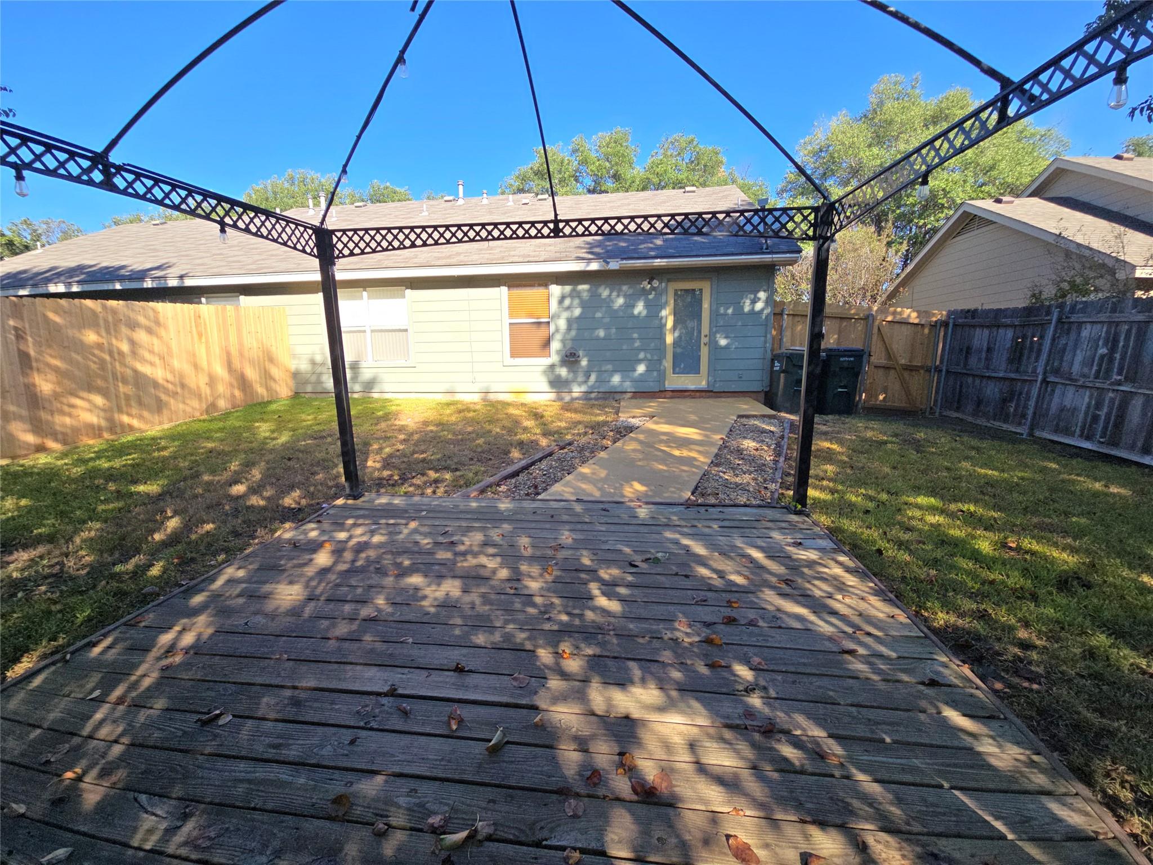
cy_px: 432
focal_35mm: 13
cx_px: 576
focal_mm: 2.2
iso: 50
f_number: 2.2
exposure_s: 1/832
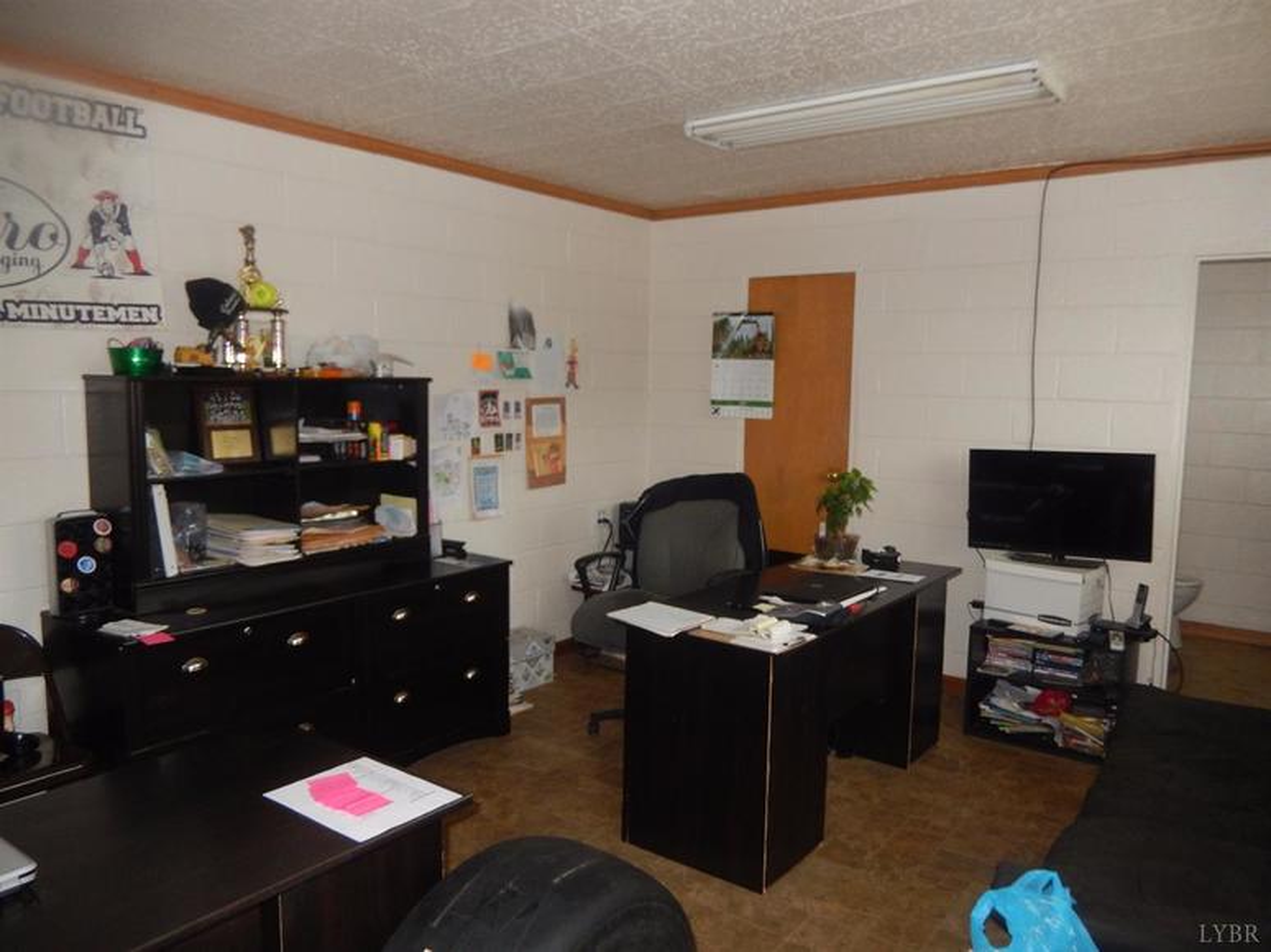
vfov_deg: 54.9
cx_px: 636
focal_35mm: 25
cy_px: 476
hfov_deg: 69.4
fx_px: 918
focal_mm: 4.5
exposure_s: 1/30
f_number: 3.4
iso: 280
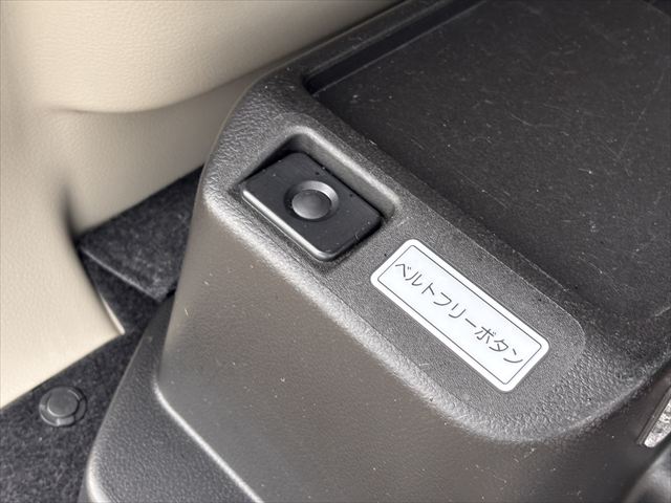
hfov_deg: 36.8
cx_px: 336
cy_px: 252
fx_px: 1008
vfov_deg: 28.0
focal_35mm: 52
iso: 160
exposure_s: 1/56
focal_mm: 5.96
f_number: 1.6
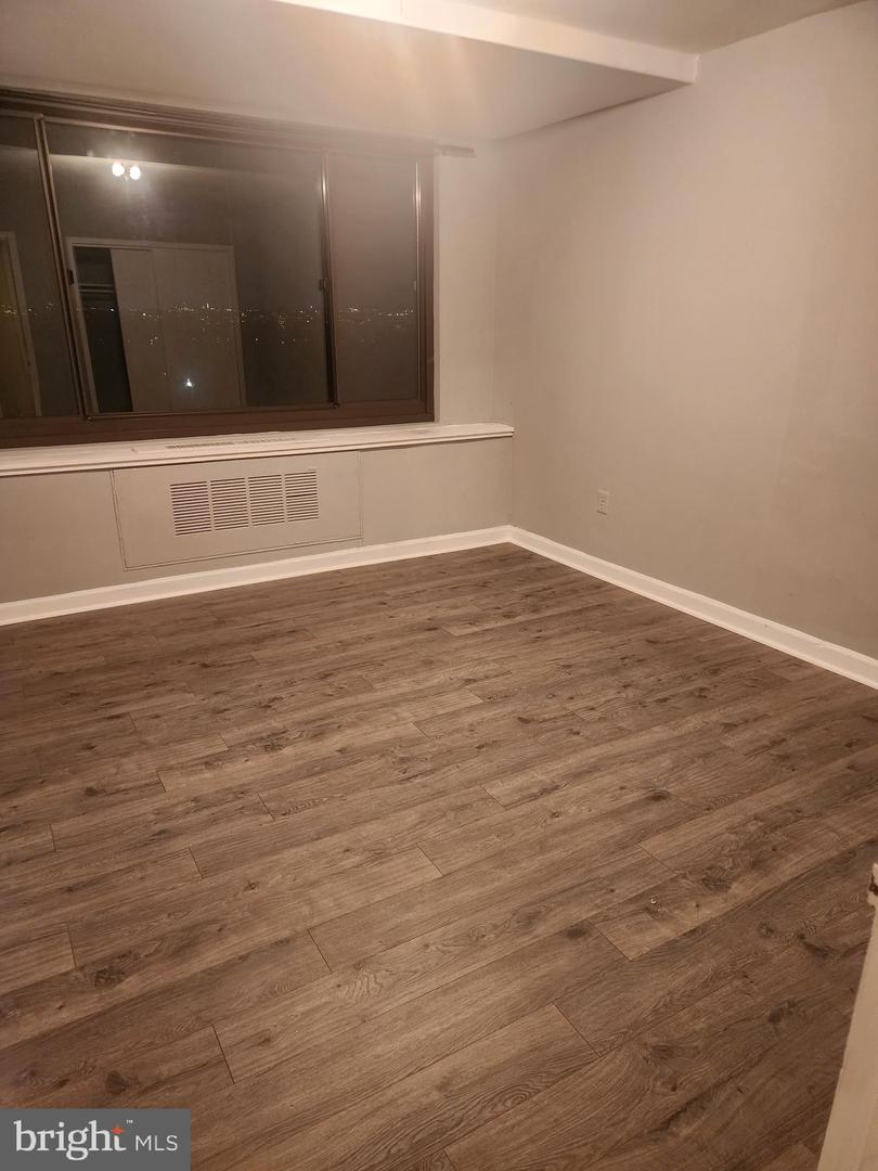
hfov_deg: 58.9
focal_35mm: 23
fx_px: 778
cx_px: 439
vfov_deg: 73.9
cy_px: 586
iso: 500
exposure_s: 1/40
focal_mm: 6.4
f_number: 1.8
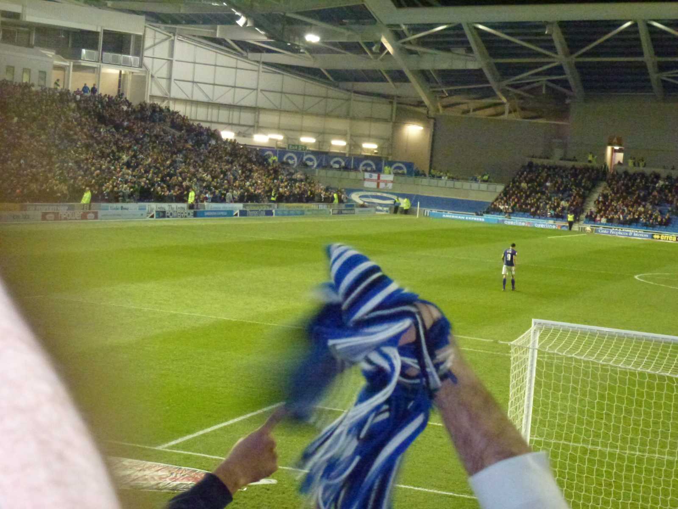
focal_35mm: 76
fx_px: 1489
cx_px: 339
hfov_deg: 25.7
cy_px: 254
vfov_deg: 19.4
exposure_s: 1/80
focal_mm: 13.6
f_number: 4.7
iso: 1600
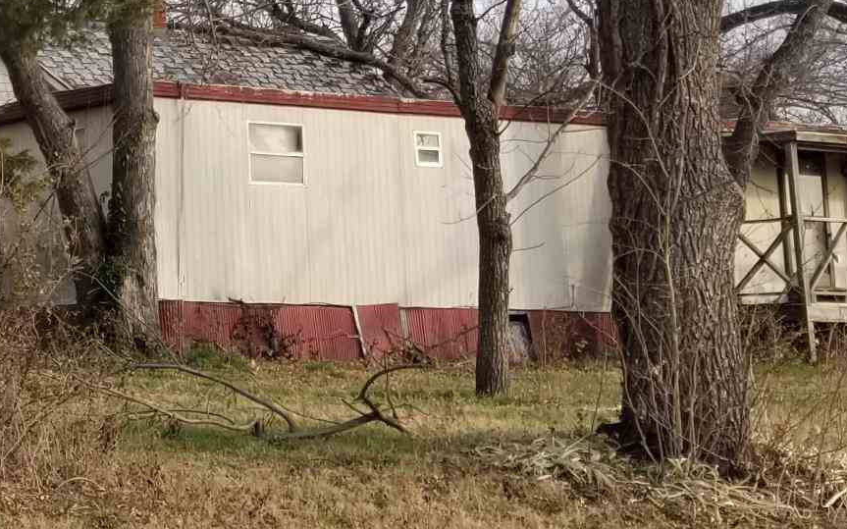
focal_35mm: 92
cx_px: -246
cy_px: 82
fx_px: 2123
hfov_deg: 20.6
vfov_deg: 14.1
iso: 50
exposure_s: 1/774
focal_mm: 4.25
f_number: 1.7
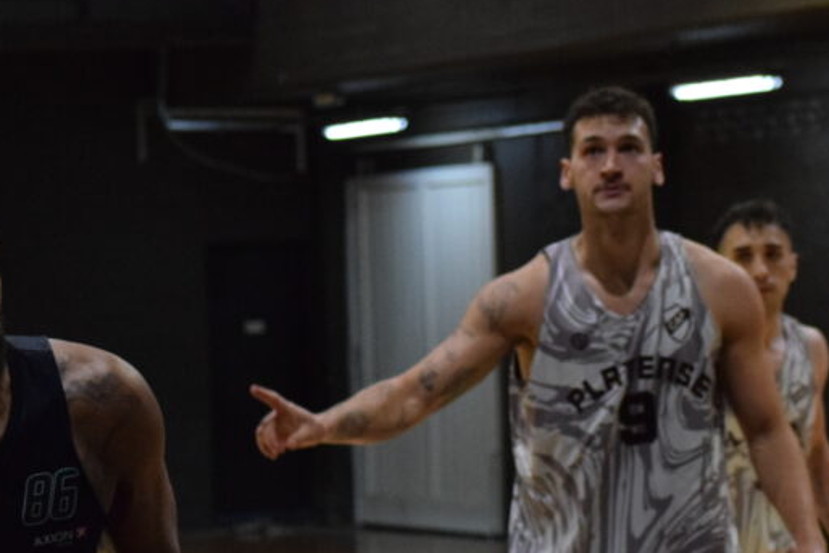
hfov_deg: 9.8
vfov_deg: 6.6
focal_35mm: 209
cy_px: 436
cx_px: 156
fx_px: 4814
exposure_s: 1/640
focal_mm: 70
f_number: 4.5
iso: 3200
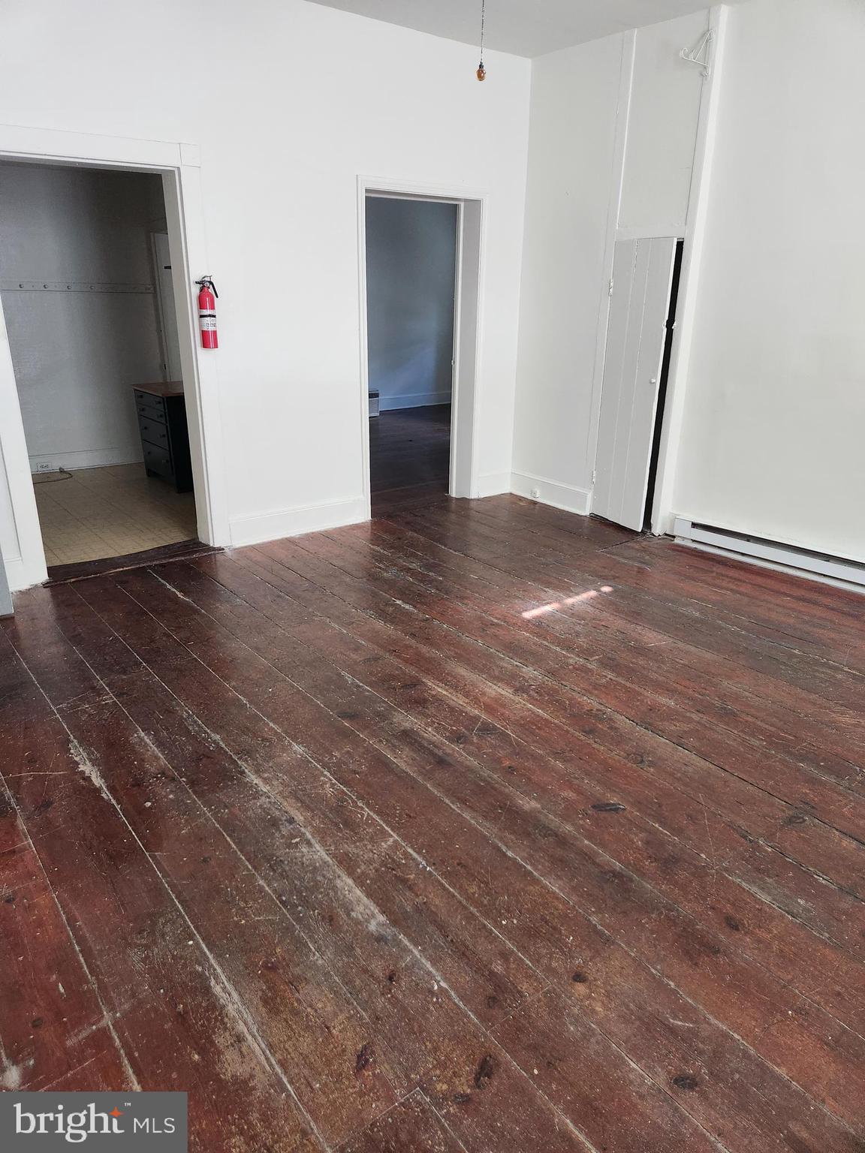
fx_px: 766
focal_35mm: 23
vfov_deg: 73.9
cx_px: 432
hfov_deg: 58.9
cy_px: 576
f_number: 1.8
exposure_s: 1/120
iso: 640
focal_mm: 5.4
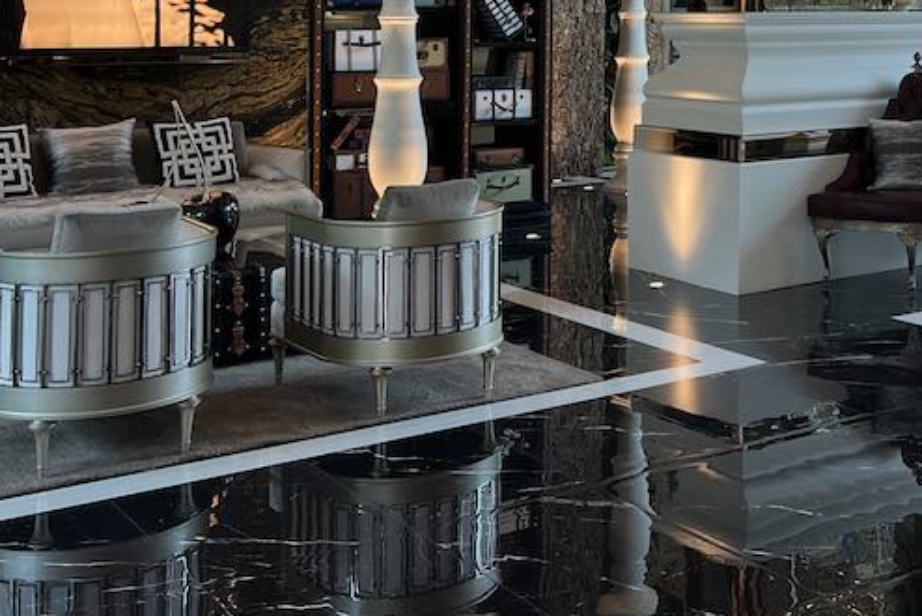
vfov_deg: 23.1
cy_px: -22
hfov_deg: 33.6
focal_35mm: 56
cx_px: 840
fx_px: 1435
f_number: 1.5
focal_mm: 5.7
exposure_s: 1/100
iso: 40
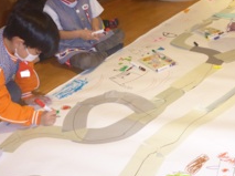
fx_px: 312
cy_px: 50
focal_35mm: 46
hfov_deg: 40.4
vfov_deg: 31.0
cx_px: 170
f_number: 3.3
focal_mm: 4.9
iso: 800
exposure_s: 1/60
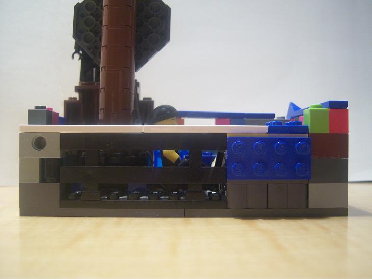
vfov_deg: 39.7
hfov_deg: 51.3
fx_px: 387
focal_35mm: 36
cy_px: 140
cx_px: 186
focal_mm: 7.5
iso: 160
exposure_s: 1/25
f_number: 2.8
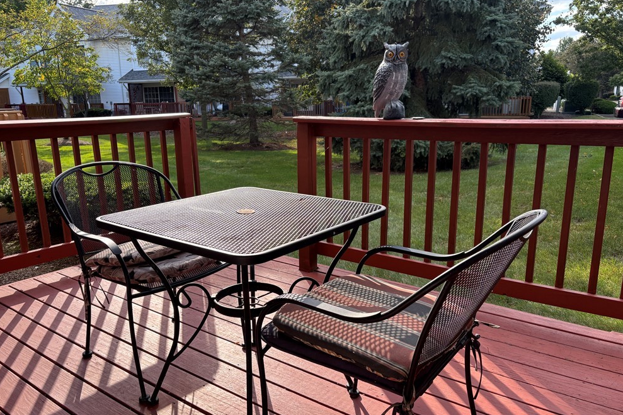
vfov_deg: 46.4
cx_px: 310
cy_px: 223
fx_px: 484
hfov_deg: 65.5
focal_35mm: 28
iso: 50
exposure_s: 1/758
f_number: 1.6
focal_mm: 5.96
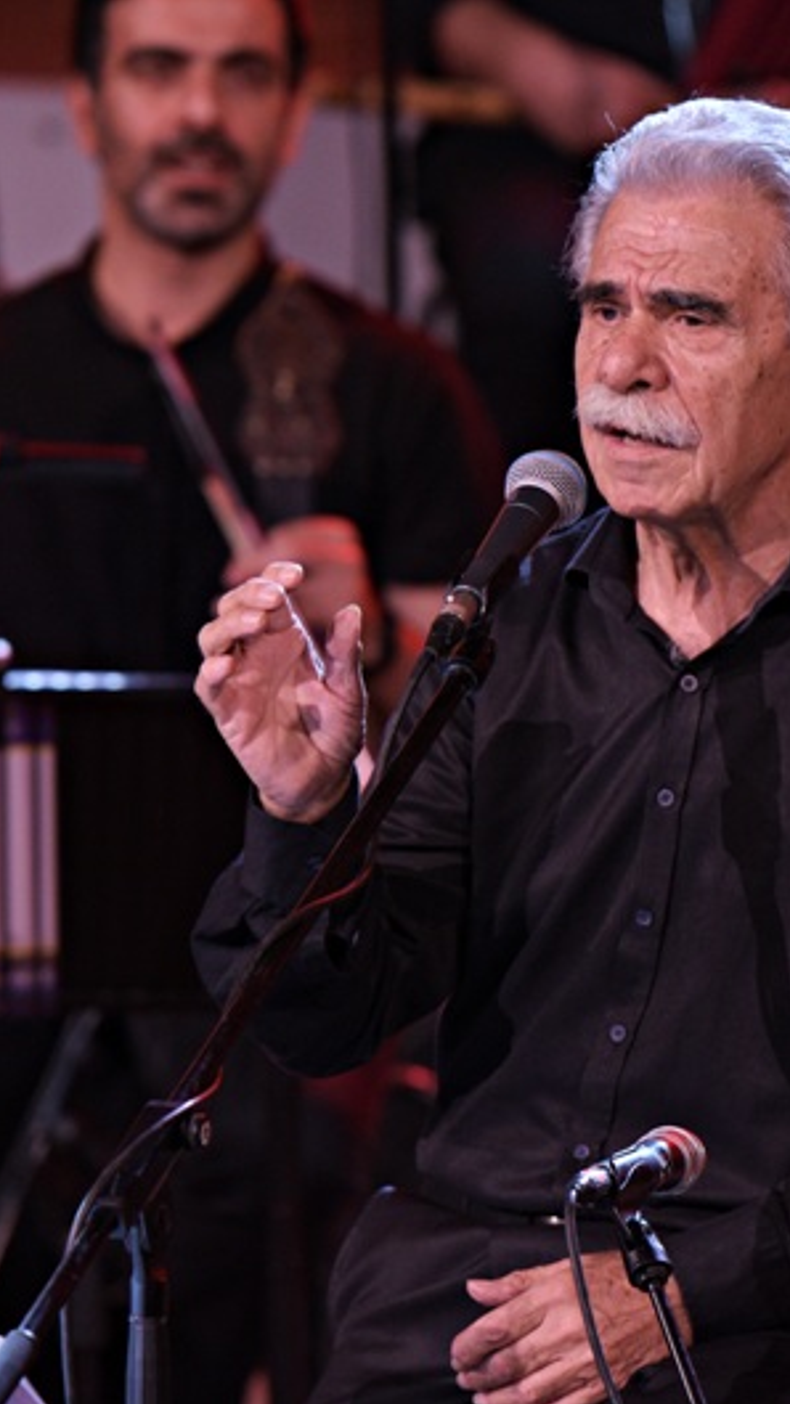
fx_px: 17658
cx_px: 626
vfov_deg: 4.6
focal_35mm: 474
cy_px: 703
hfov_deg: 2.6
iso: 800
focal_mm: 200
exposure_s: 1/80
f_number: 3.2
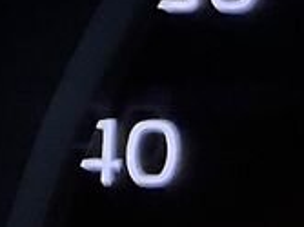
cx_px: -785
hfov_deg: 8.0
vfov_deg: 7.7
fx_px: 1641
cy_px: -182
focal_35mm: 187
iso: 125
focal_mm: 5.7
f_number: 1.5
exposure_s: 1/65
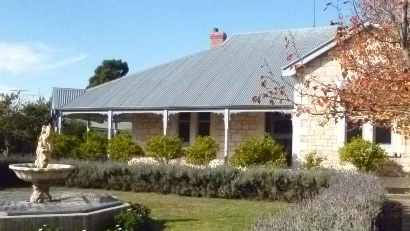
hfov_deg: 48.3
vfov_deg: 28.3
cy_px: 135
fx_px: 457
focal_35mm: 42
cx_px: 215
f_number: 10
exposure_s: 1/1000
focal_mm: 5
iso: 1600
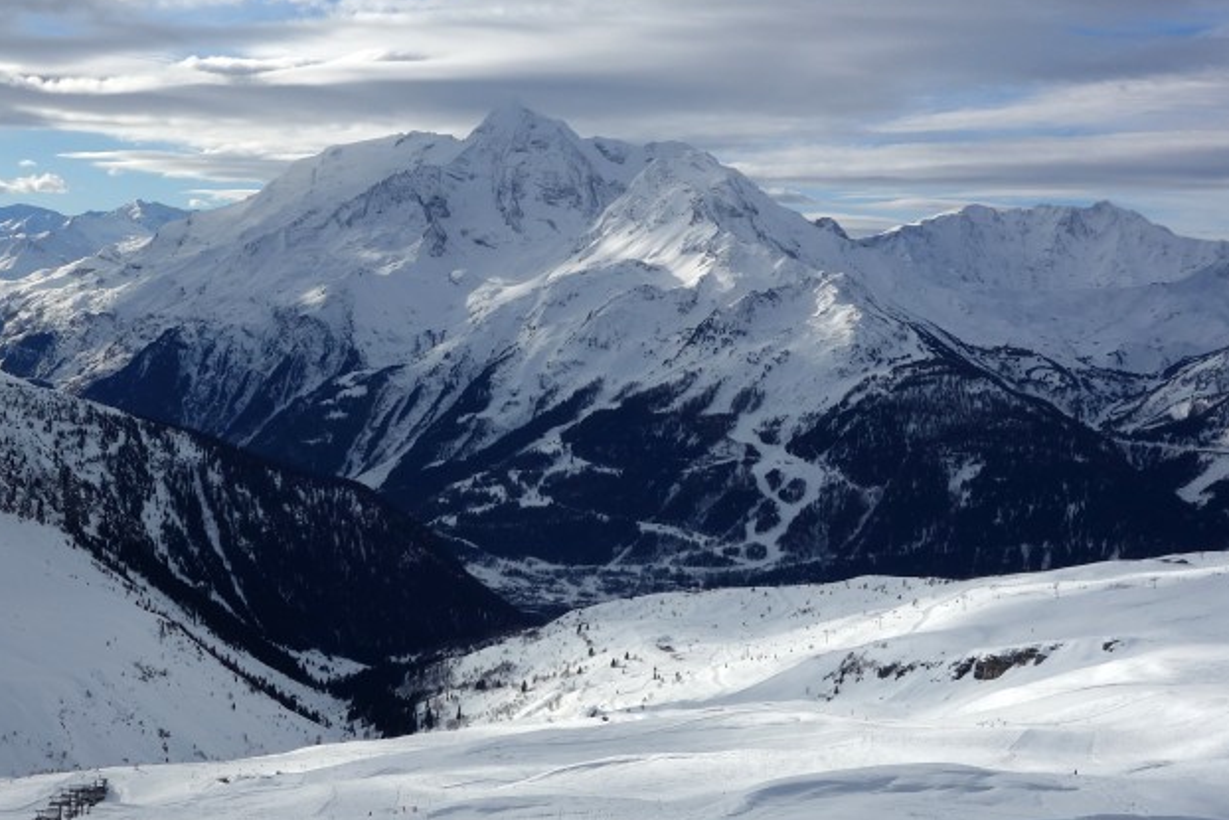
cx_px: 342
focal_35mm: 54
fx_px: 1844
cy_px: 510
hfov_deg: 36.2
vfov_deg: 25.0
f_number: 8
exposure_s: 1/800
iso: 125
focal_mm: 10.4
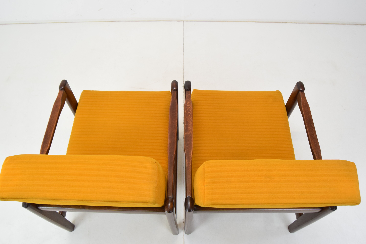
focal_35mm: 27
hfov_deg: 67.3
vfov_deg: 48.0
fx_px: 275
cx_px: 183
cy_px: 122
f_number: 8
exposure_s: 1/100
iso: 1600
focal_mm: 18
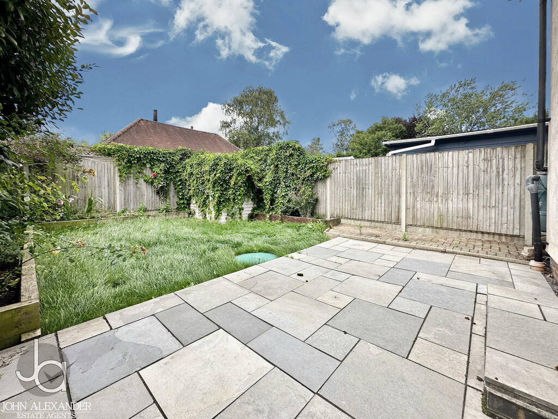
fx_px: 226
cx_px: 279
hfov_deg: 102.1
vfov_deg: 85.7
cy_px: 210
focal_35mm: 14
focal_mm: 2.22
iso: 40
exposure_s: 1/561
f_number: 2.2
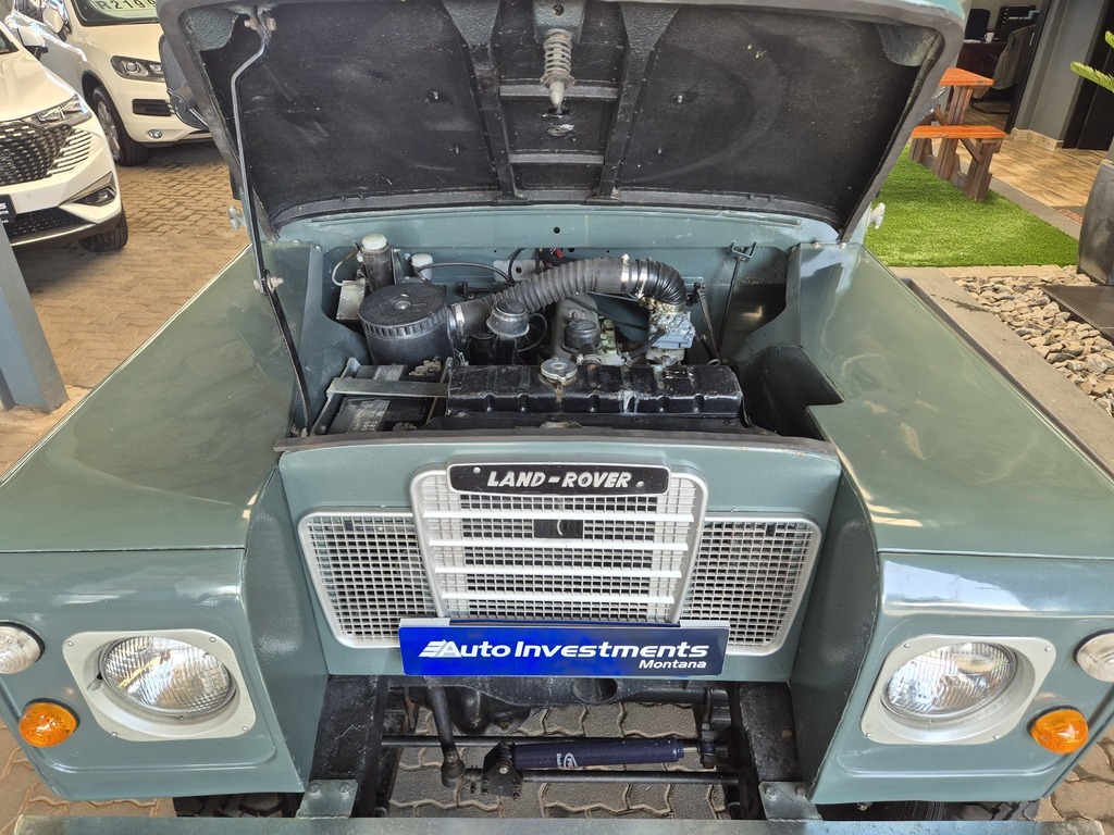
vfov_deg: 58.9
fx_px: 740
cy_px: 418
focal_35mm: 23
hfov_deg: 73.9
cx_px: 557
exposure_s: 1/180
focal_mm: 5.4
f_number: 1.8
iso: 80
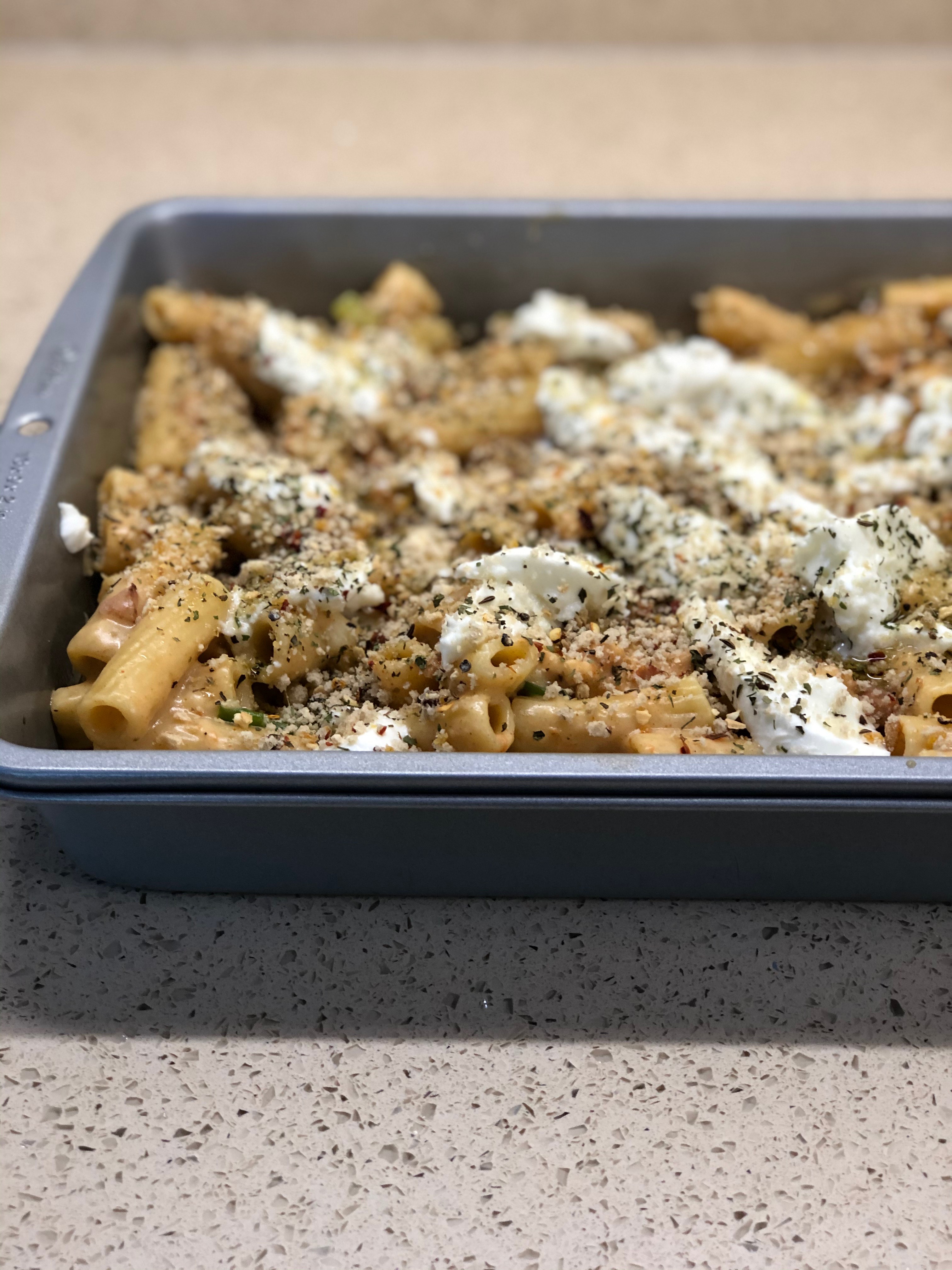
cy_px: 635
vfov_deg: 33.8
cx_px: 476
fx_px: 2090
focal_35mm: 57
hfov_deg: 25.7
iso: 64
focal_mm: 6.6
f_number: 2.8
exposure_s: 1/33
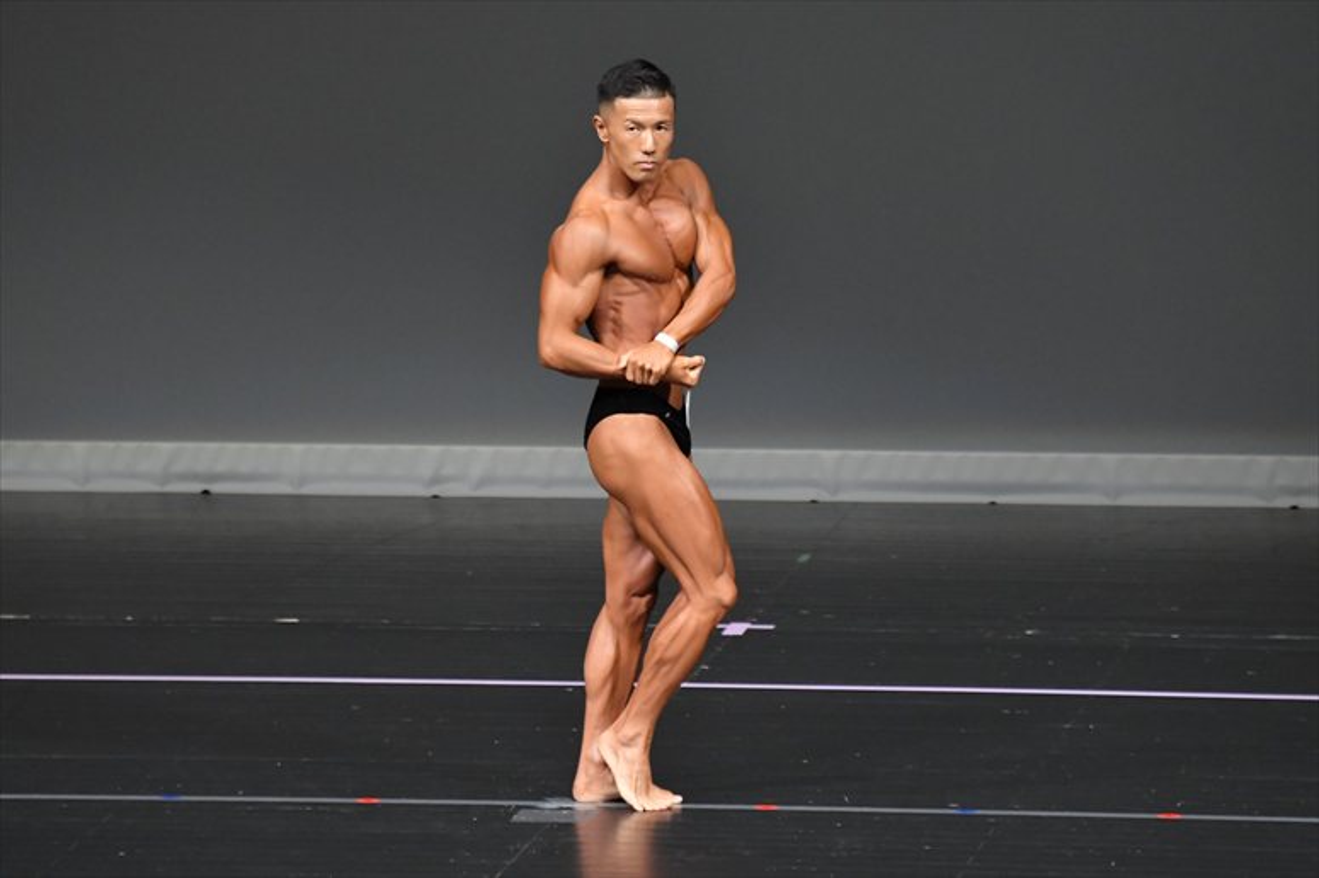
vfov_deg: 3.7
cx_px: 660
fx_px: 13733
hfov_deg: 5.5
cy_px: 439
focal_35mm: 375
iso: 4000
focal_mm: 250
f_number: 5.6
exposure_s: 1/400
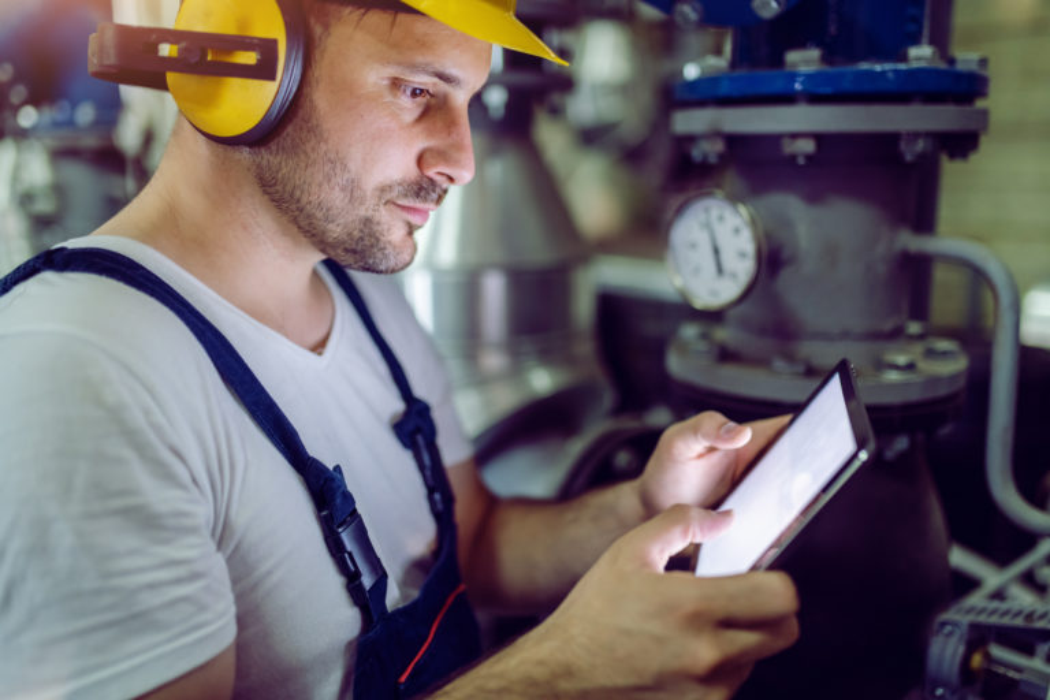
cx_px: 525
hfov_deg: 54.4
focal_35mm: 35
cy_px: 350
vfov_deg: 37.9
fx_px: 1021
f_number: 1.4
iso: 1000
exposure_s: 1/100
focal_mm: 35
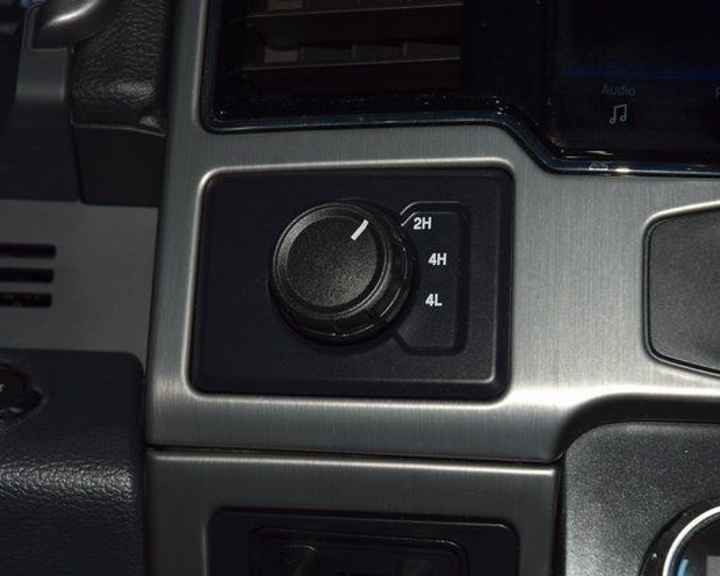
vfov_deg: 13.0
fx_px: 2536
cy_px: 289
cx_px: 386
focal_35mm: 119
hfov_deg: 16.2
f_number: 8
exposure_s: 1/125
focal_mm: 70
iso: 100
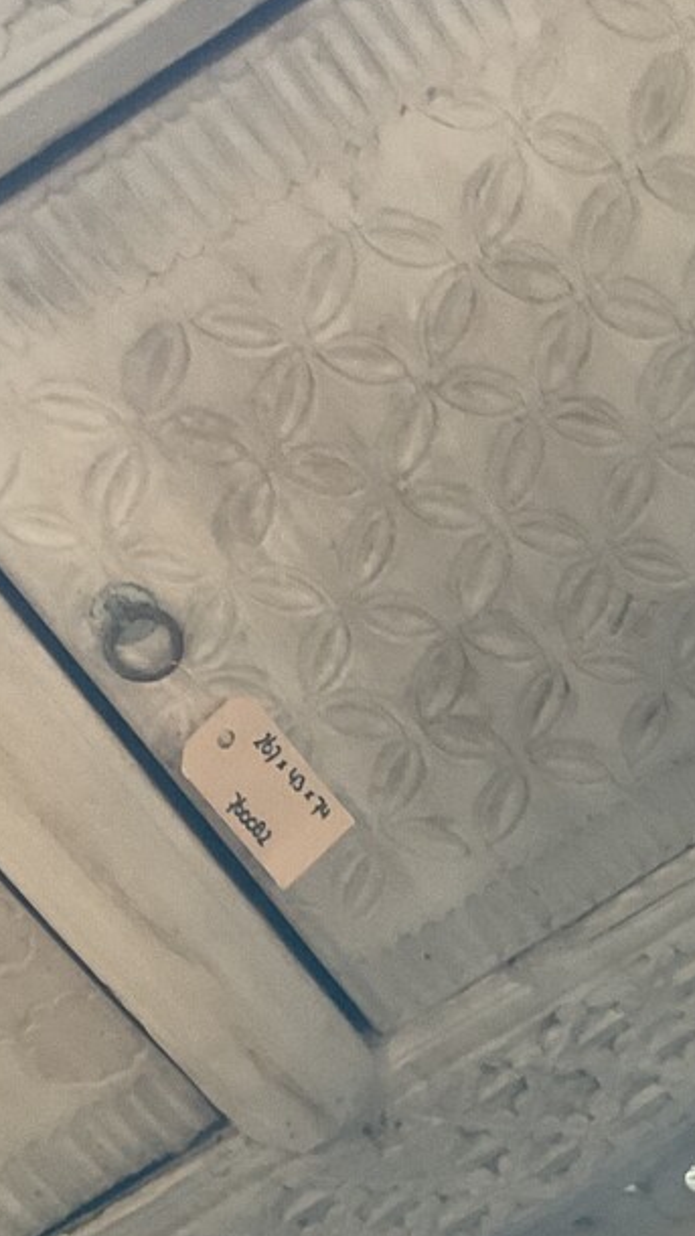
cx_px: 467
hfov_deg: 17.4
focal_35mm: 69
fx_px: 2261
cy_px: 758
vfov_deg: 30.5
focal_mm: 3
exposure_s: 1/50
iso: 250
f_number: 1.8
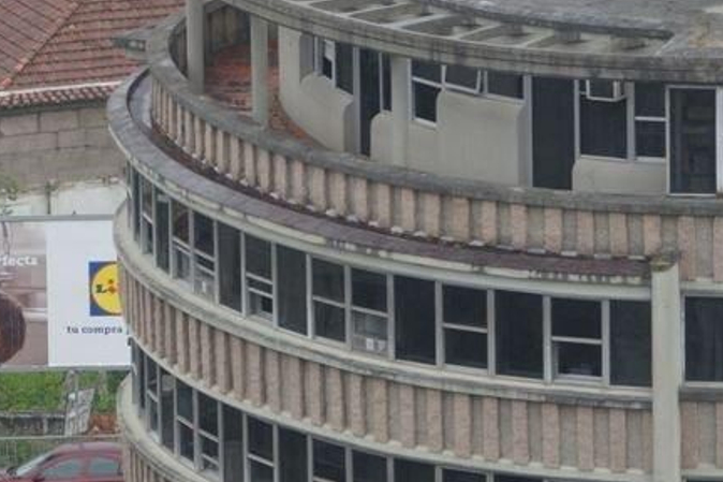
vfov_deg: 2.1
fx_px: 12869
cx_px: 206
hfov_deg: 3.2
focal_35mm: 641
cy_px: 424
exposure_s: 1/320
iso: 200
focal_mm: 180
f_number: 5
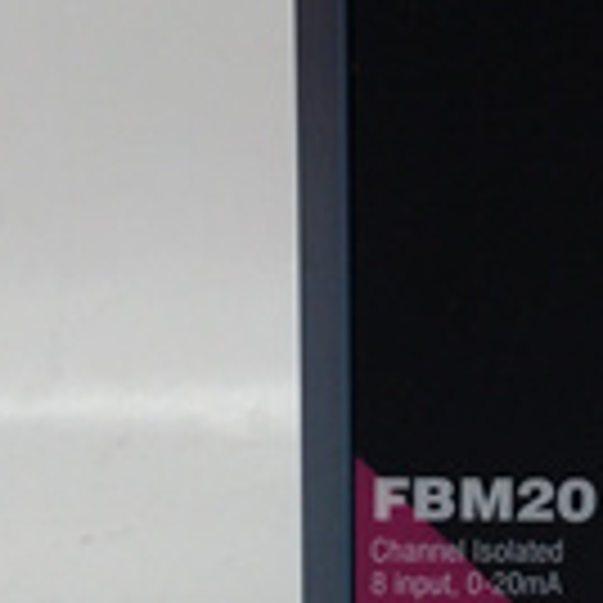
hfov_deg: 19.0
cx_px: 594
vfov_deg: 19.5
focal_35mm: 89
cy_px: 223
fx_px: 1754
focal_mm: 3.79
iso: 182
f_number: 2
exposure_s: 1/33
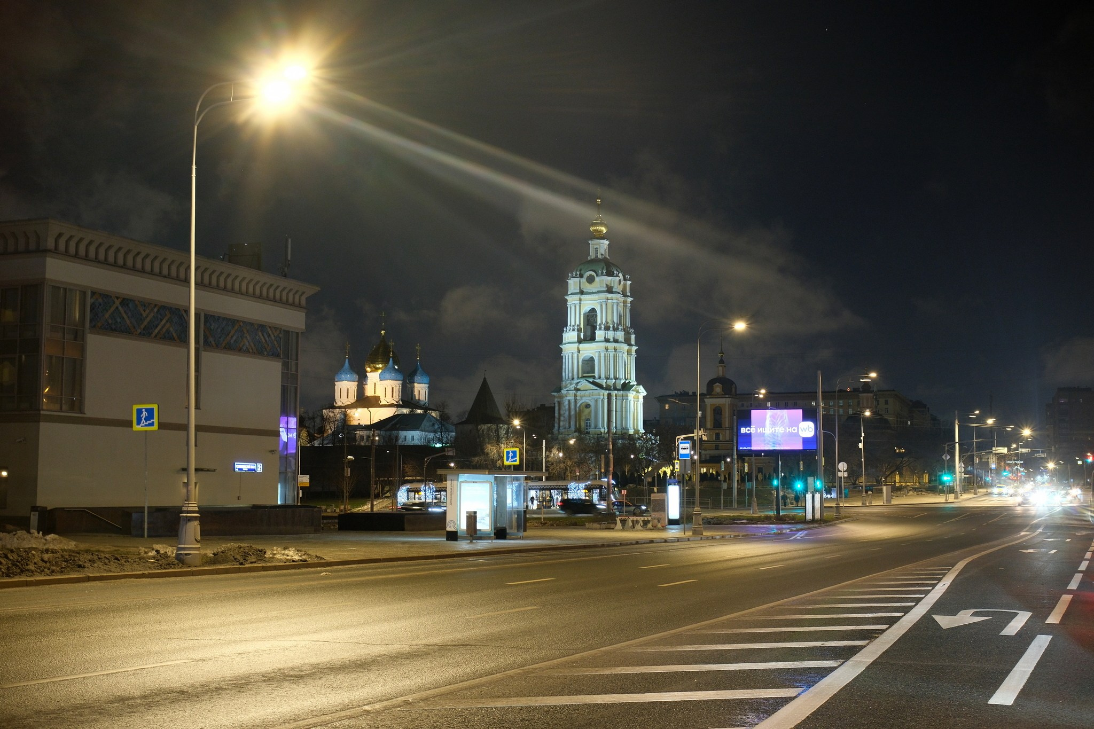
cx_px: 547
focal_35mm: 41
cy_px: 364
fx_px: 1246
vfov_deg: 32.6
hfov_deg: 47.4
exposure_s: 1/3.5
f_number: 5.6
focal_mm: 27
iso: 800
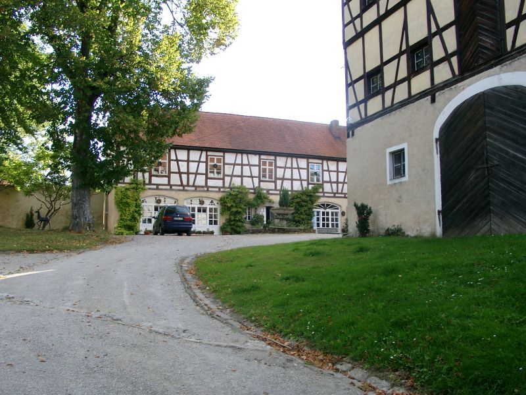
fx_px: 517
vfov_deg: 41.8
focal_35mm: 34
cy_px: 198
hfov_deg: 54.0
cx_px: 263
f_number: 4
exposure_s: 1/103
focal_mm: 7.13
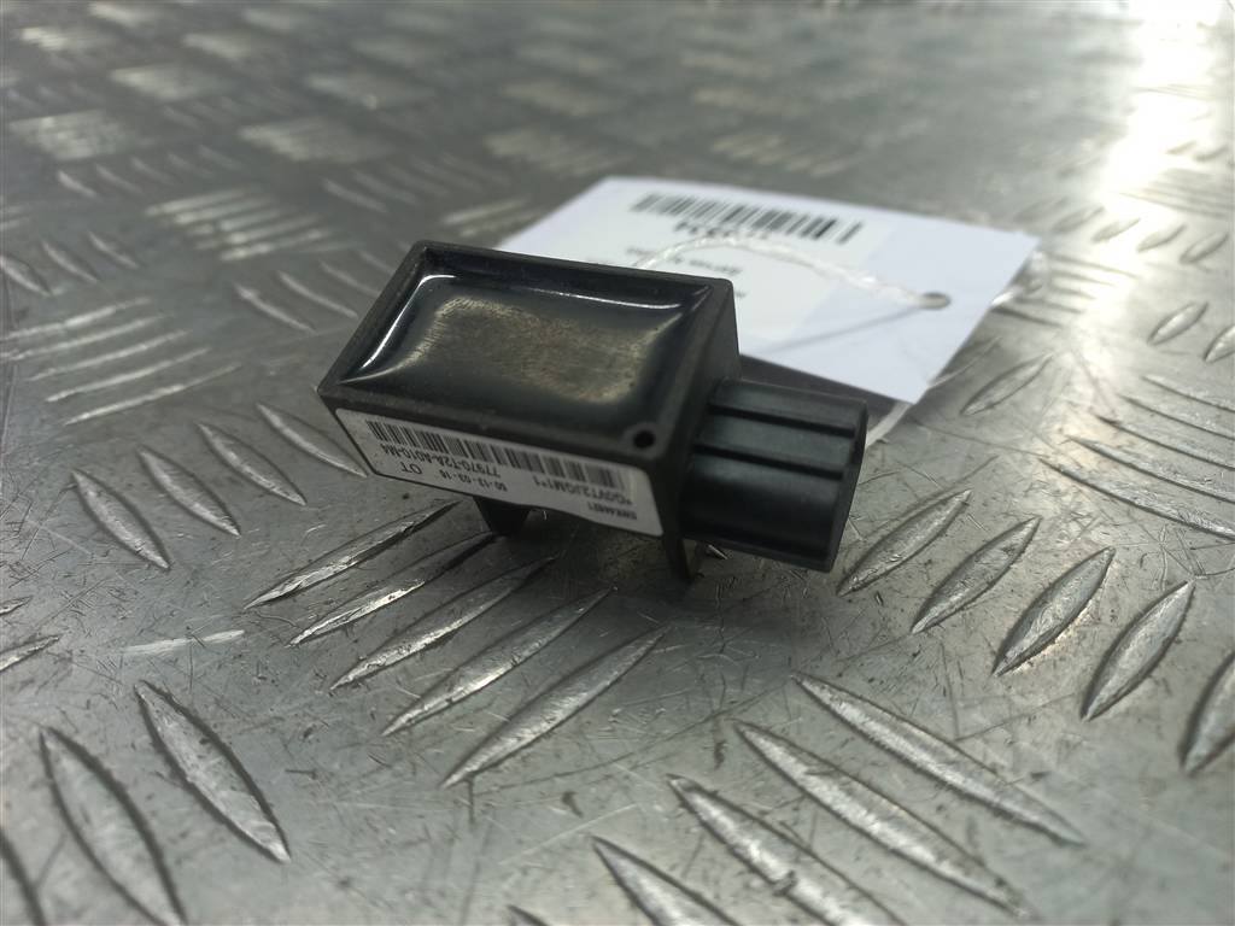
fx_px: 892
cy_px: 463
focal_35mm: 25
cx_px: 618
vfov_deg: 54.9
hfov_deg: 69.4
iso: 64
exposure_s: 1/50
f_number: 1.8
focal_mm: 4.6
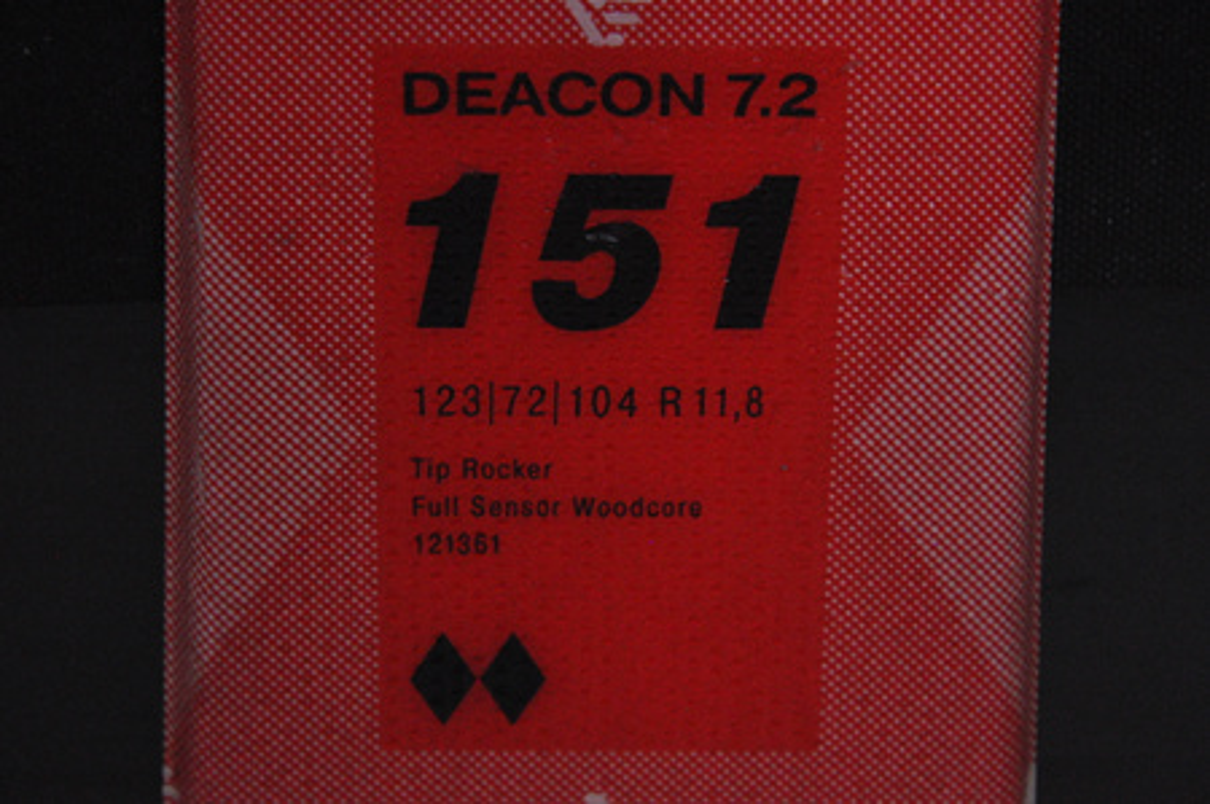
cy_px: 402
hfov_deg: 13.1
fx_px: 5288
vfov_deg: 8.7
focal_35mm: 158
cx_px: 605
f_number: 9.5
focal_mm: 105
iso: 3200
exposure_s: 1/125
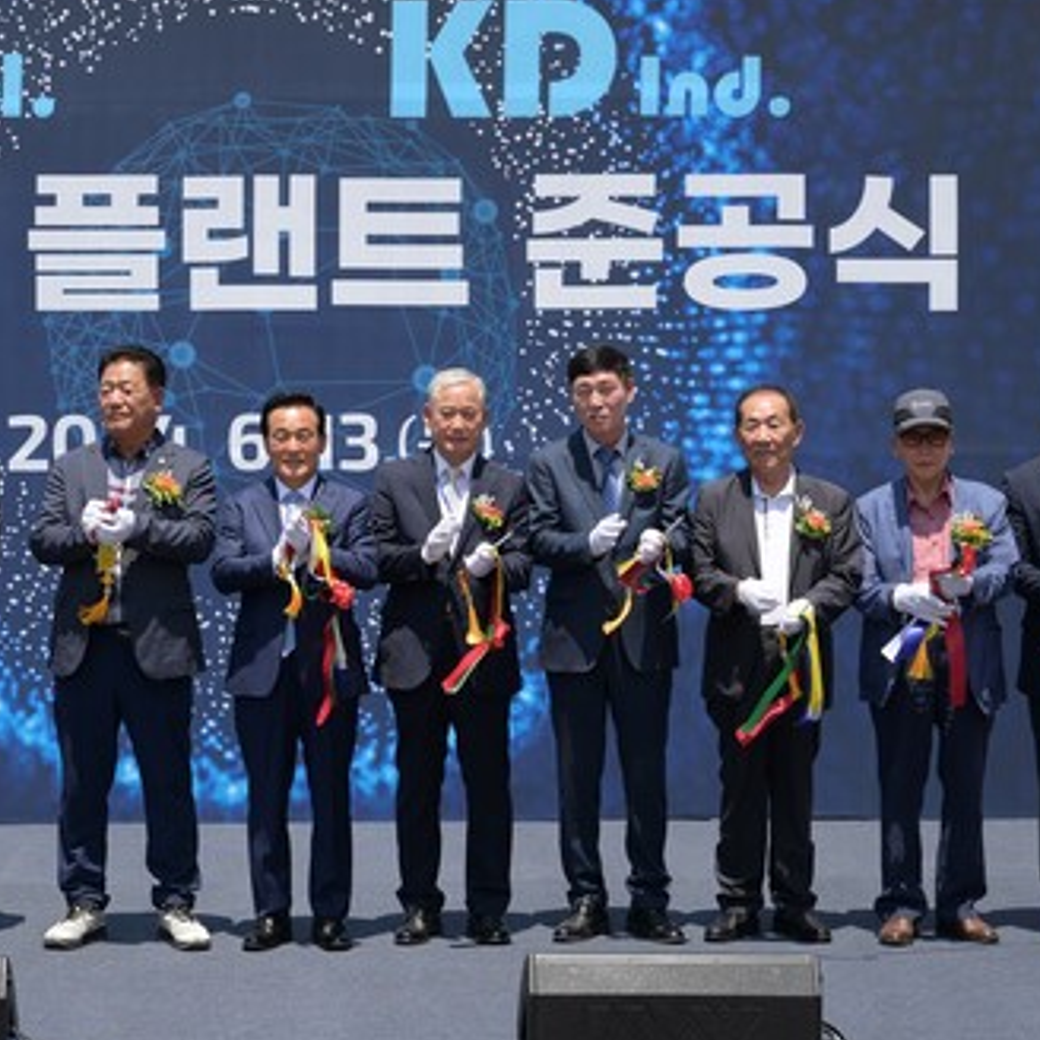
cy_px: 434
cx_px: 311
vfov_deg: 20.6
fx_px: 2855
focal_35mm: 84
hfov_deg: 20.5
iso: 100
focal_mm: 54
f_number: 7.1
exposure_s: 1/320
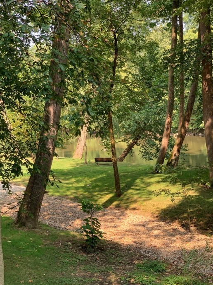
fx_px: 476
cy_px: 149
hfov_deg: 25.2
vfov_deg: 33.2
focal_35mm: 58
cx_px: 112
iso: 16
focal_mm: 6
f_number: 2.4
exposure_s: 1/68
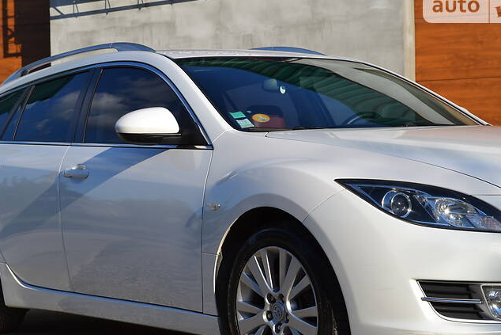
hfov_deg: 23.4
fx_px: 1211
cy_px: 190
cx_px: 232
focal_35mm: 87
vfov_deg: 15.7
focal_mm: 46
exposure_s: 1/250
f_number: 8
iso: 100
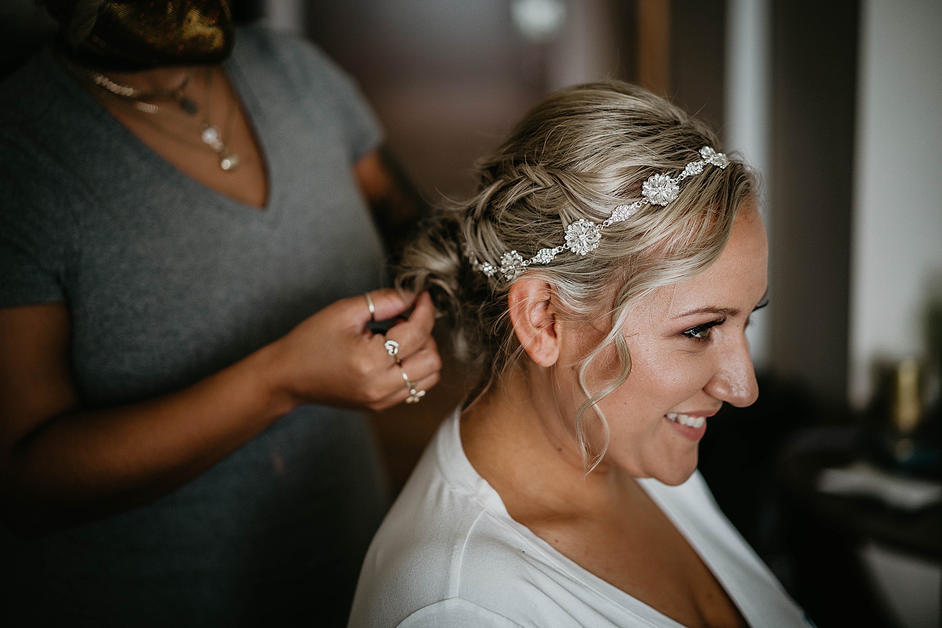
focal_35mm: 55
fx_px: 1439
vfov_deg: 24.6
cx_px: 471
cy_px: 314
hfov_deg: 36.2
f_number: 1.8
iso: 640
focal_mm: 55
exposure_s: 1/320
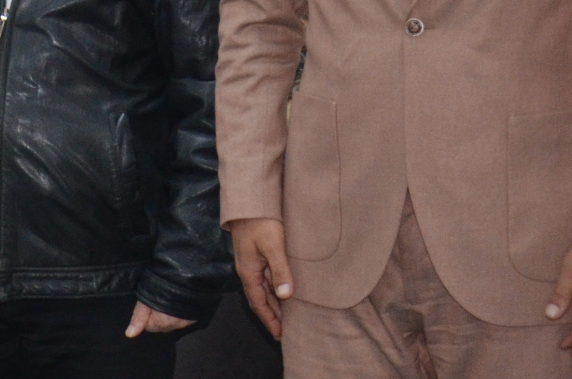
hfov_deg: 8.8
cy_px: 4
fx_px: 3536
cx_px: -524
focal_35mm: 223
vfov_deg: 6.1
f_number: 4.2
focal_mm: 32
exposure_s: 1/60
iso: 800
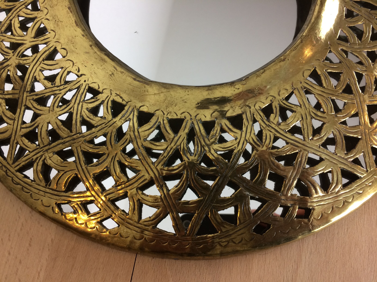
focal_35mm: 29
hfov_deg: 61.7
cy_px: 141
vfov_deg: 48.2
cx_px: 188
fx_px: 316
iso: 50
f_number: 2.2
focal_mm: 4.15
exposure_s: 1/33
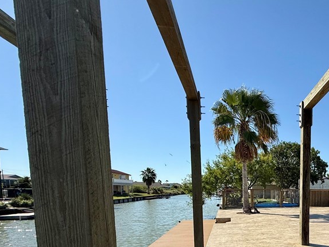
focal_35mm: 25
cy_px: 207
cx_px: 280
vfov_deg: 50.6
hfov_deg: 61.4
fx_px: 238
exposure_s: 1/2237
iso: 50
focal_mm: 2.22
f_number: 2.2
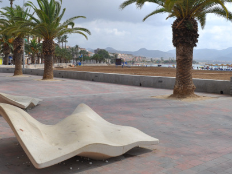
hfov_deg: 45.8
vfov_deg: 34.9
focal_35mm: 41
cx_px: 115
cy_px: 64
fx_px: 275
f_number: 9
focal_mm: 18
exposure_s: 1/320
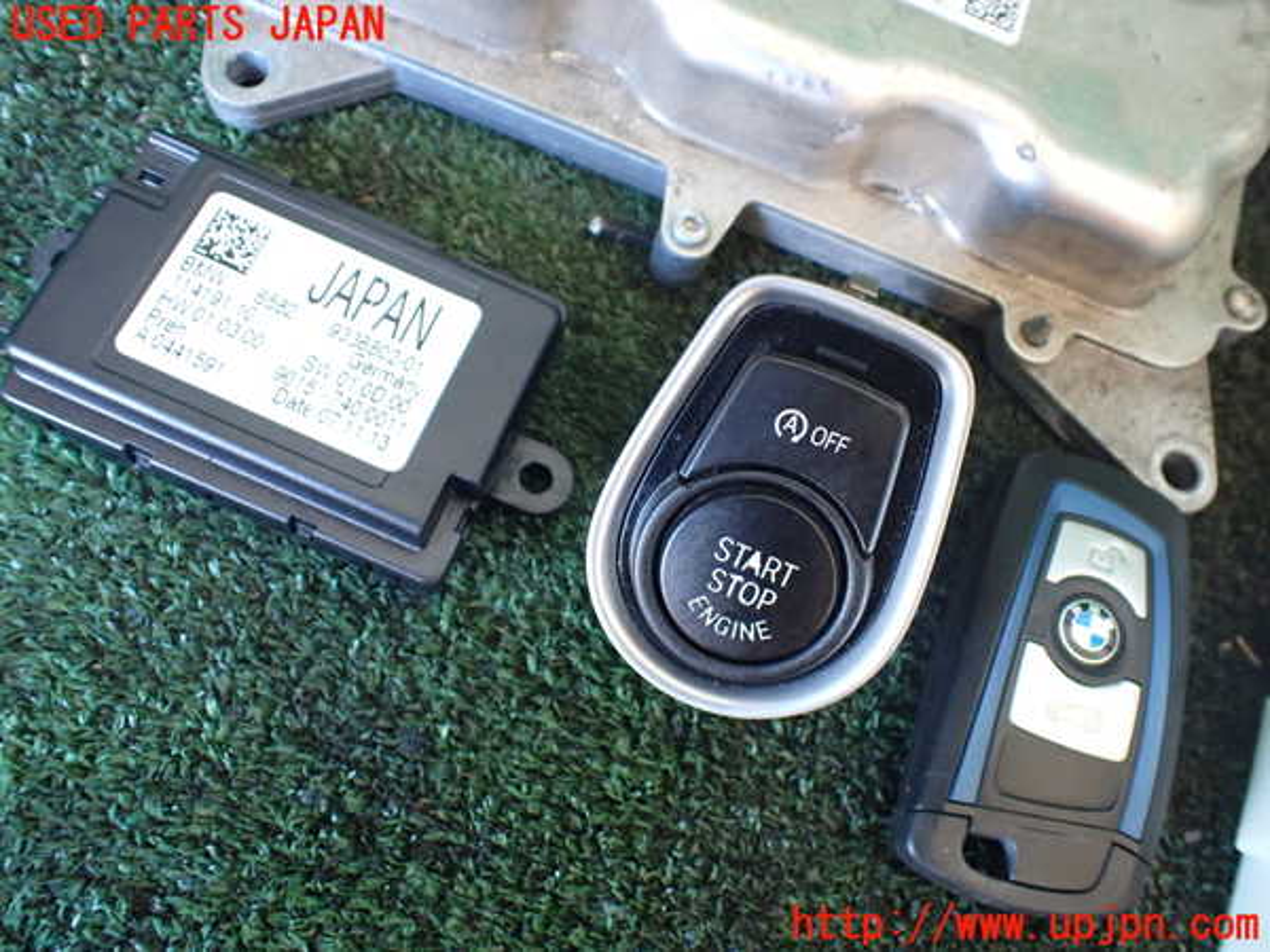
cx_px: 635
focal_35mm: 30
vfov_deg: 46.8
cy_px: 476
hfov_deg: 60.0
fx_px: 1101
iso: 800
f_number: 2.3
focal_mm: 5.4
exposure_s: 1/40
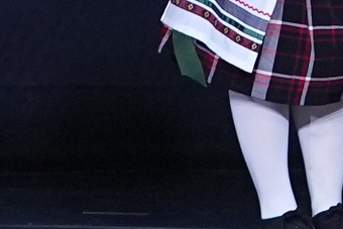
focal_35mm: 948
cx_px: 164
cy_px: -495
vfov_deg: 1.4
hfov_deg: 2.2
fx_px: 9036
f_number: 2.8
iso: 2500
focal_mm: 84
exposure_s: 1/400
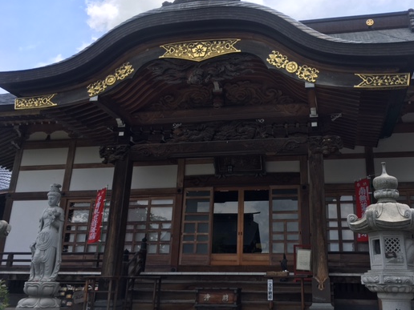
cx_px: 254
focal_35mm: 36
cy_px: 131
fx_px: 431
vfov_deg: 39.6
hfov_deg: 50.9
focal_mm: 4.15
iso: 25
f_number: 2.2
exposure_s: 1/793
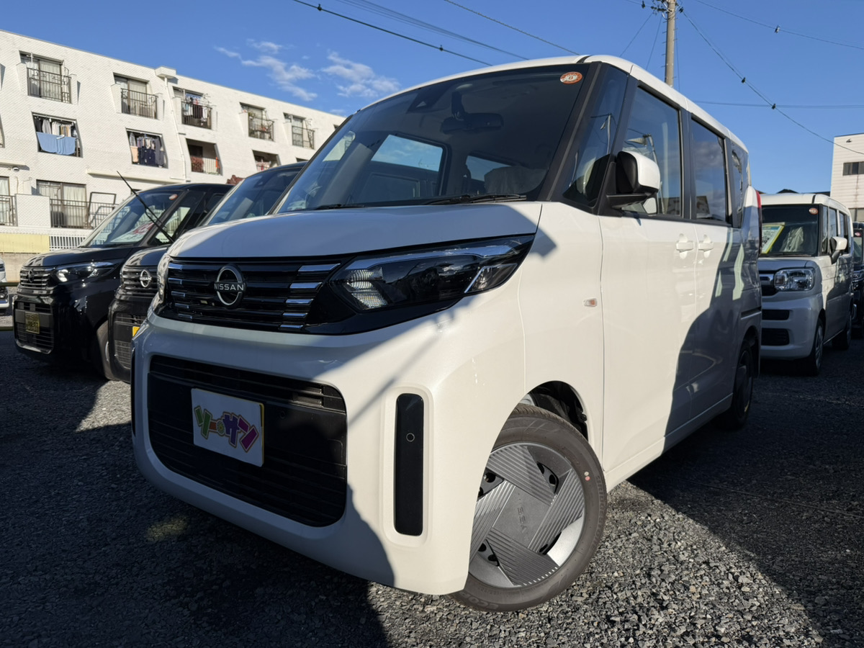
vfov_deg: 56.8
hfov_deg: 71.6
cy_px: 324
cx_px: 432
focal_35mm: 24
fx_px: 599
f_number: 1.78
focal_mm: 6.76
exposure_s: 1/7353
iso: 80
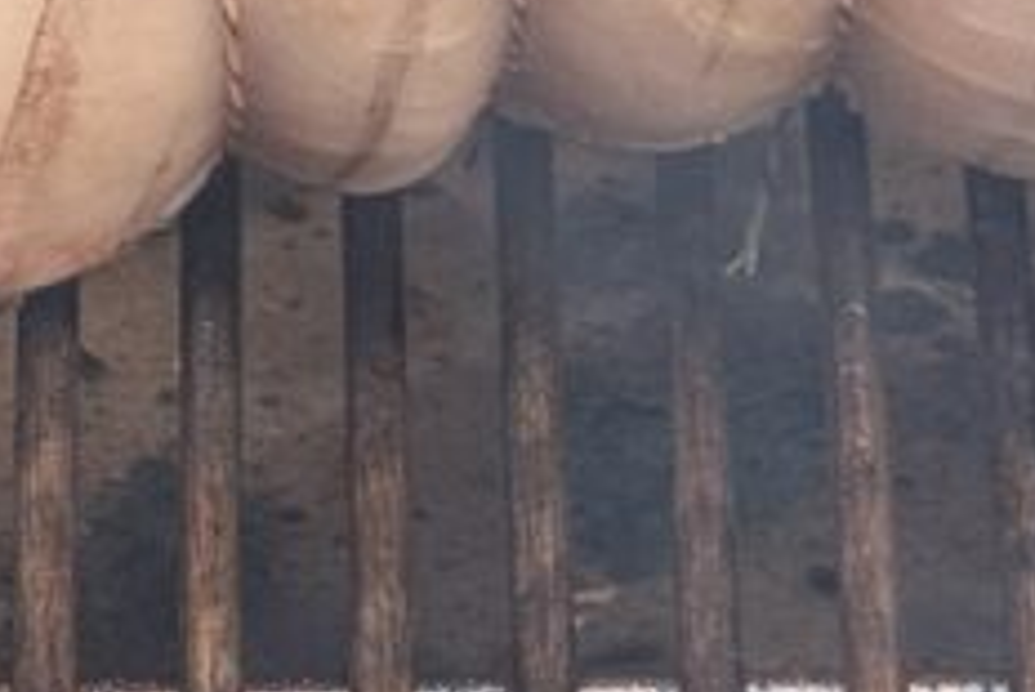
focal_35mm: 550
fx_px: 15822
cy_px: -429
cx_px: 1084
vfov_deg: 2.5
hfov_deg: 3.7
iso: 250
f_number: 2.8
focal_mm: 15.66
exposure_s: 1/92
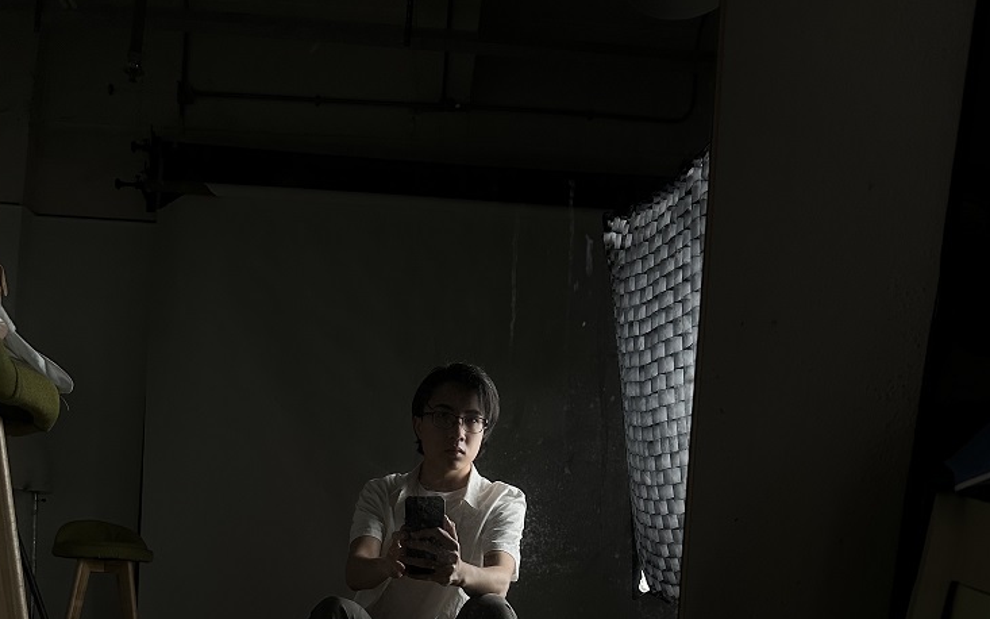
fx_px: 944
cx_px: 490
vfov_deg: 33.5
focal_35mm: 35
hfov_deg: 55.3
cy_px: 601
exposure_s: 1/60
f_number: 1.78
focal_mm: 6.86
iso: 400
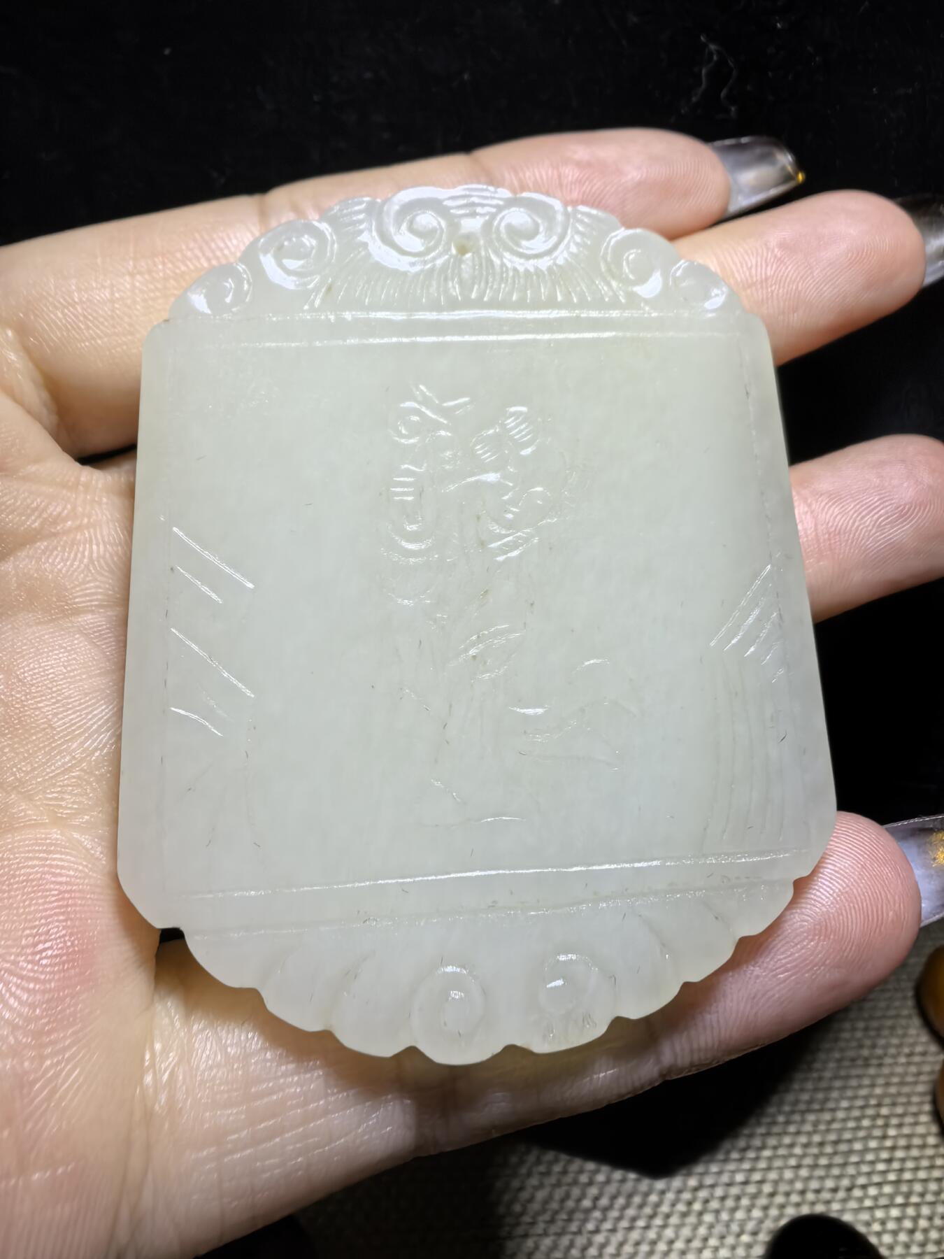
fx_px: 982
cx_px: 472
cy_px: 630
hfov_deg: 51.4
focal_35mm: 27
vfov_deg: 65.3
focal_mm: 1.95
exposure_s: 1/141
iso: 50
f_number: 2.2
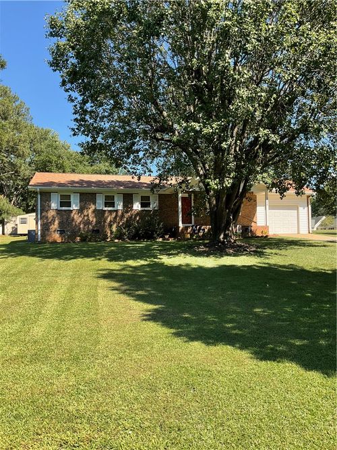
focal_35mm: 29
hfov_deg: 48.2
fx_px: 377
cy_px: 225
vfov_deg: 61.7
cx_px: 168
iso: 25
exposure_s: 1/642
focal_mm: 3
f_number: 1.8
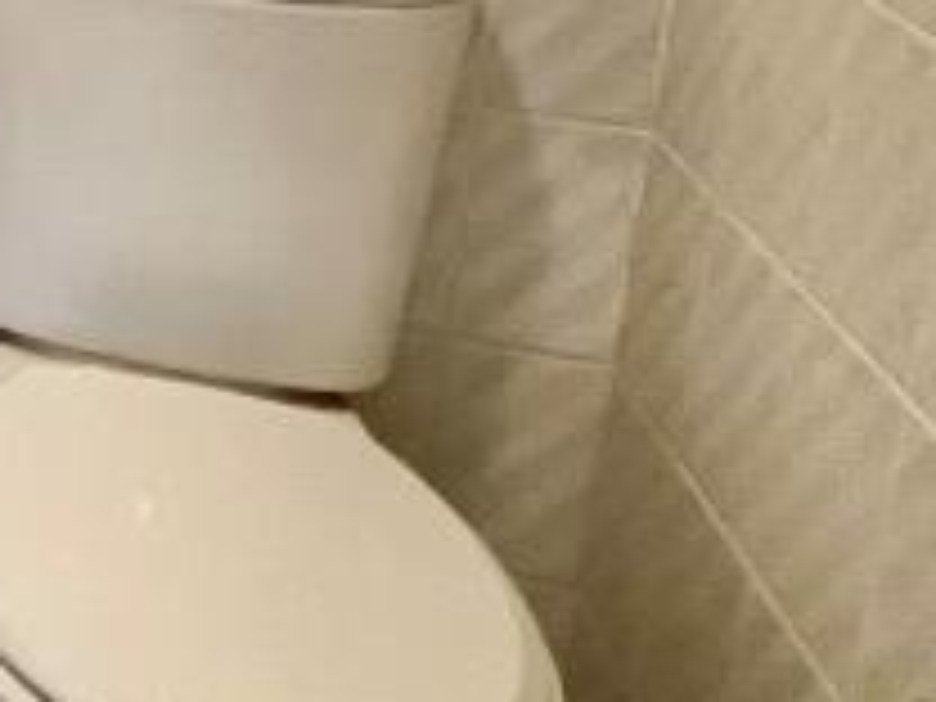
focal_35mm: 64
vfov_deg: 20.8
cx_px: -936
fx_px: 1731
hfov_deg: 18.8
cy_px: -216
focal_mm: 1.57
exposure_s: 1/50
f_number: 1.8
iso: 320
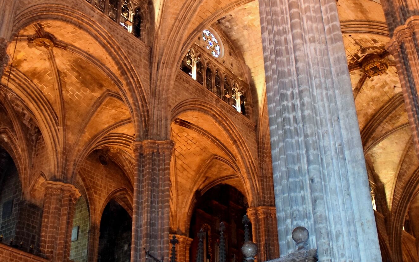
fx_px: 571
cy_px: 95
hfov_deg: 40.3
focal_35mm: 50
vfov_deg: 25.7
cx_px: 203
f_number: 3.5
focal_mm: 18
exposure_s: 1/60
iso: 2200
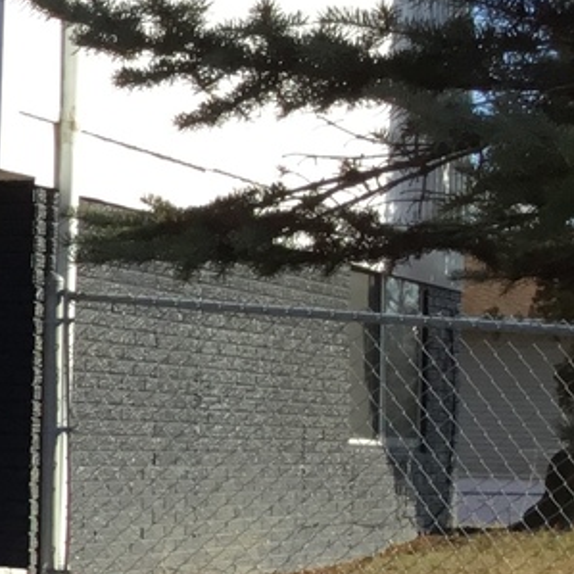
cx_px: -804
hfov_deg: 11.1
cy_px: 380
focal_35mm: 132
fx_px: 2476
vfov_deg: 13.2
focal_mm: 3.3
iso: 25
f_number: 2.4
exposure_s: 1/595
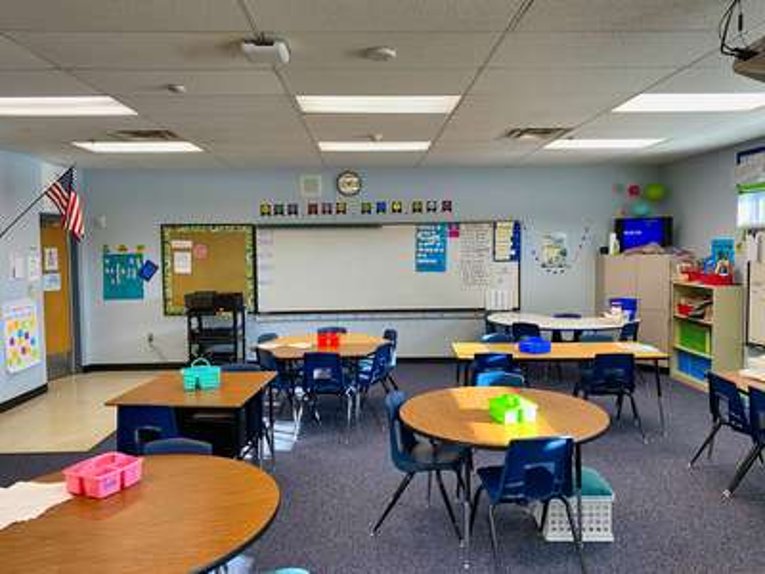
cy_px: 287
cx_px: 382
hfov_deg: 67.3
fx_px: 575
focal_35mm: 26
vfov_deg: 53.1
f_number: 1.8
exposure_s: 1/60
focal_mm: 4.25
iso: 80
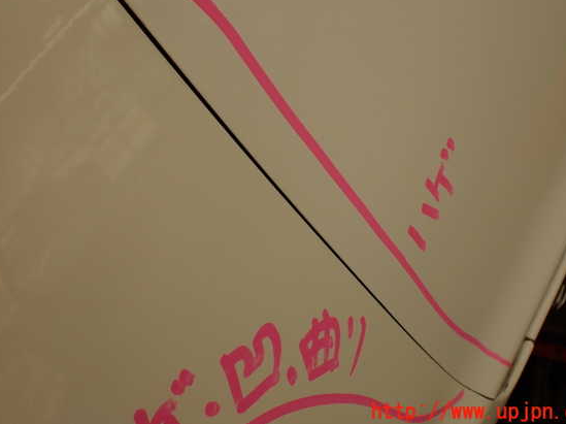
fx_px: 572
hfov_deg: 52.6
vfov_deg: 40.6
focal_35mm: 35
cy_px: 193
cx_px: 295
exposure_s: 1/60
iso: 100
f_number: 2.4
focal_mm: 5.79
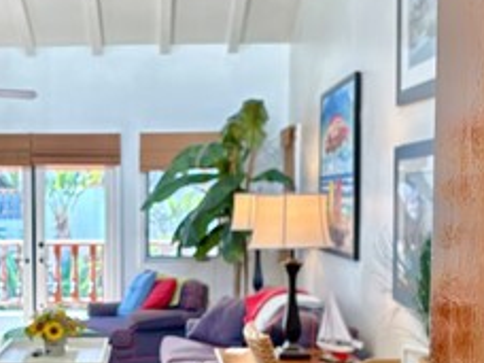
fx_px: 1021
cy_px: 274
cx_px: 121
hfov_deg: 26.3
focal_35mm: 73
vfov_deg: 20.0
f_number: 1.6
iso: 200
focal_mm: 5.96
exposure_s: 1/120
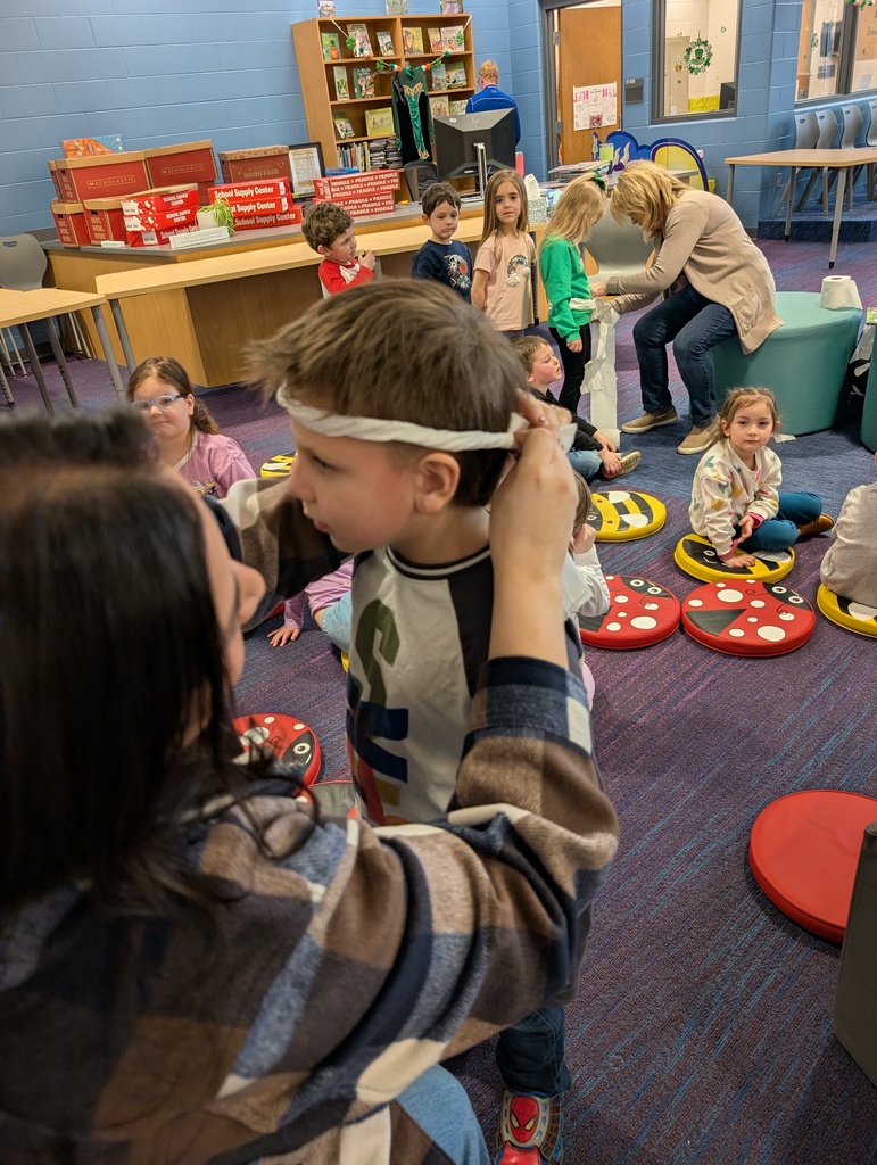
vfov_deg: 71.5
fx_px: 809
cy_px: 582
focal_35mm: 24
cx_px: 438
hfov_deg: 56.9
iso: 247
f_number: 1.68
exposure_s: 1/120
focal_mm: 6.9
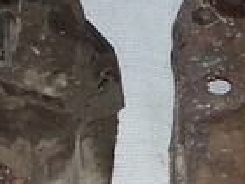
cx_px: 154
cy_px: 114
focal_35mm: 194
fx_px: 1373
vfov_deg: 7.7
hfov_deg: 10.2
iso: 80
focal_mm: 5.6
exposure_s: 1/60
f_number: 2.7
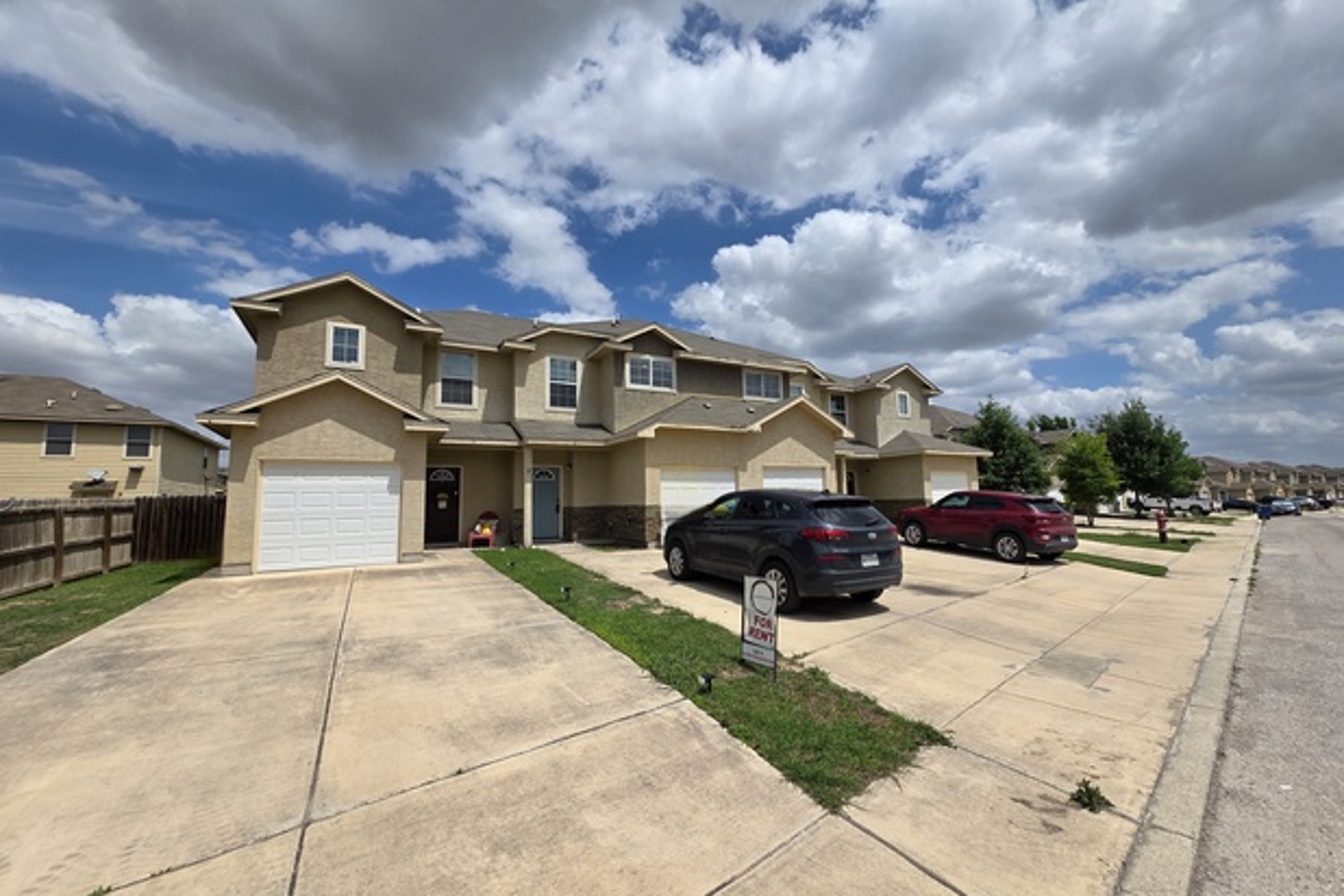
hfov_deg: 104.2
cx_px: 694
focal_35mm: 14
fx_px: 523
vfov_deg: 81.2
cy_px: 448
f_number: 1.9
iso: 40
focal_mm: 2.2
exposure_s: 1/10000
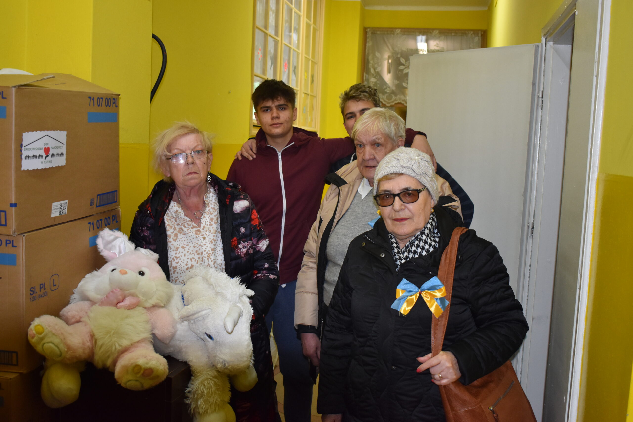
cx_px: 316
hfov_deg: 51.3
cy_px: 211
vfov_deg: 35.5
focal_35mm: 38
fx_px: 659
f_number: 4
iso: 1000
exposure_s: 1/125
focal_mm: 25
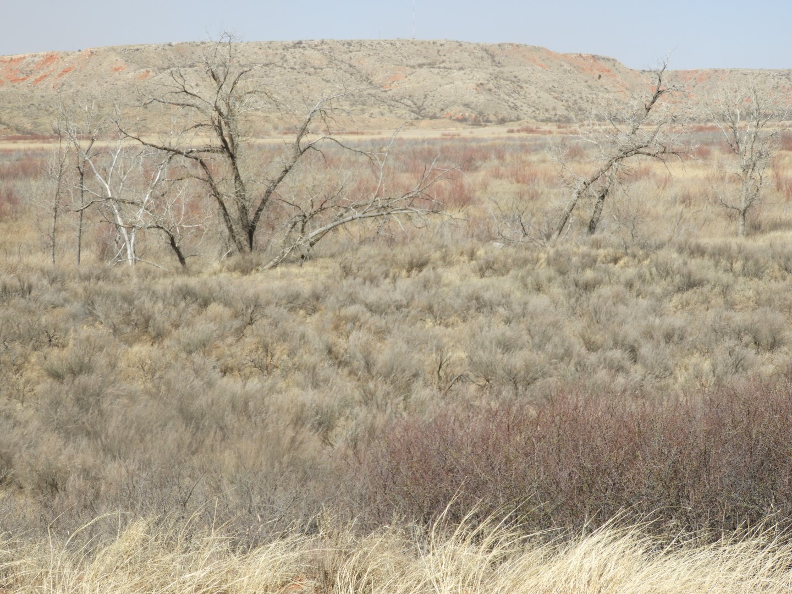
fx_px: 1602
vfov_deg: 21.0
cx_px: 396
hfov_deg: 27.8
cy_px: 297
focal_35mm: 70
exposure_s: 1/800
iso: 100
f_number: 4.5
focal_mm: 12.5
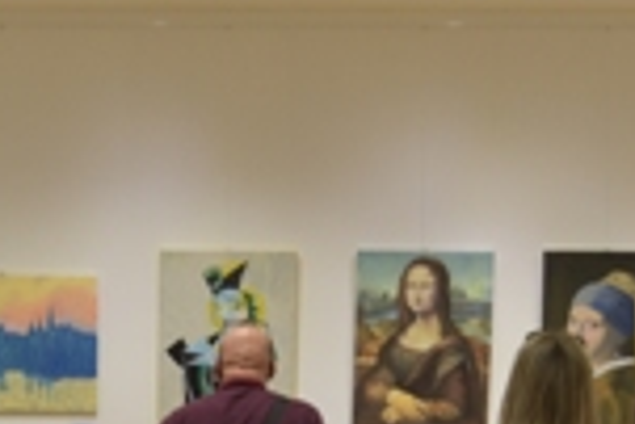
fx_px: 1871
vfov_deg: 12.8
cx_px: 114
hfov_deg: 19.0
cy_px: 407
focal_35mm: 106
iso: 100
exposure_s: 1/30
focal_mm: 20
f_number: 2.8
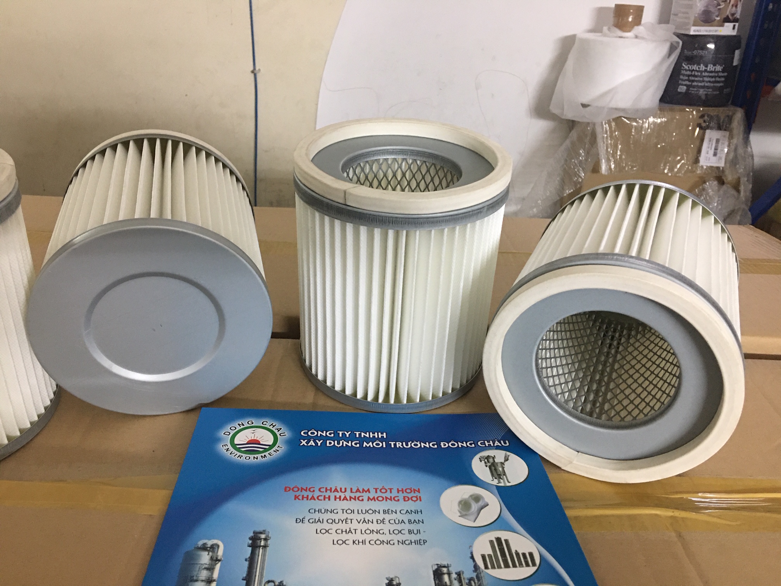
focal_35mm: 29
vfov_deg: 48.2
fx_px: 654
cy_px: 293
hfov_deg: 61.7
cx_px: 390
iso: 125
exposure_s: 1/17
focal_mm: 4.15
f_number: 2.2
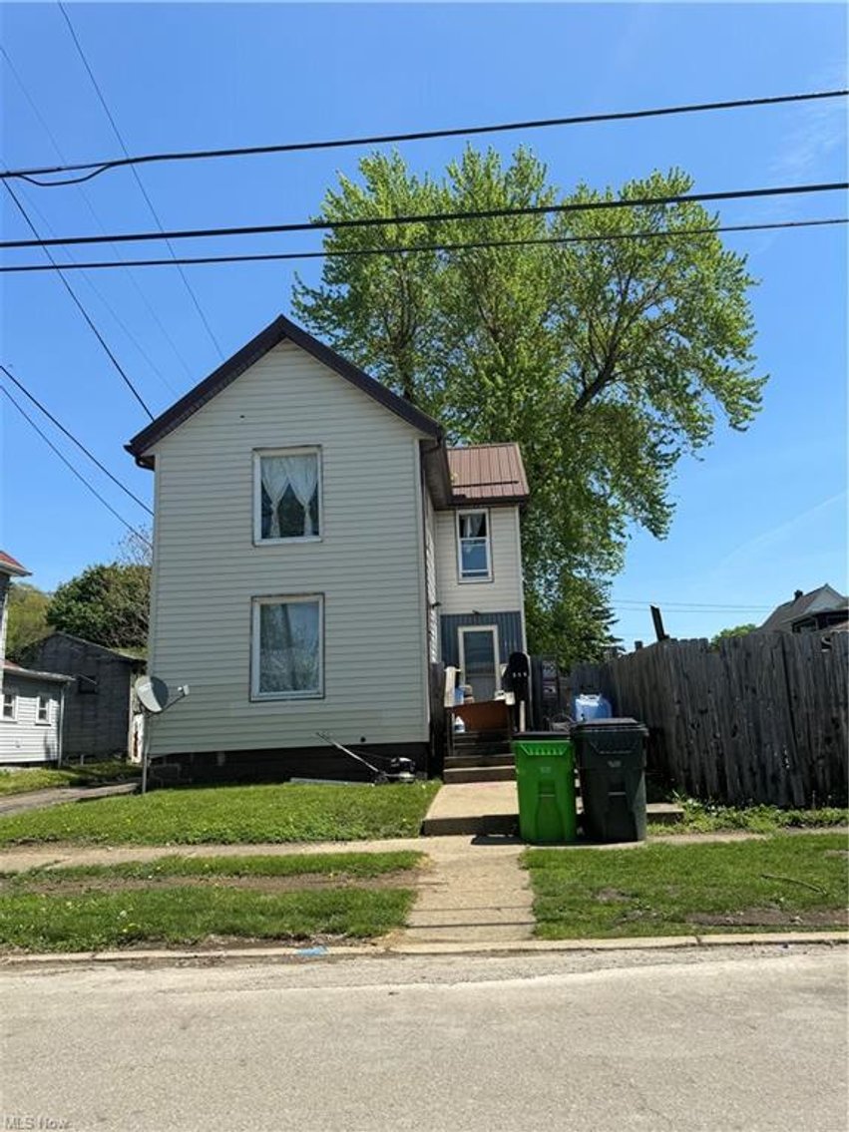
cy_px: 566
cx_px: 424
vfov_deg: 71.6
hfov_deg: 56.8
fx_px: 785
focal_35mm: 24
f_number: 1.78
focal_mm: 6.76
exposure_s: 1/2959
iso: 80
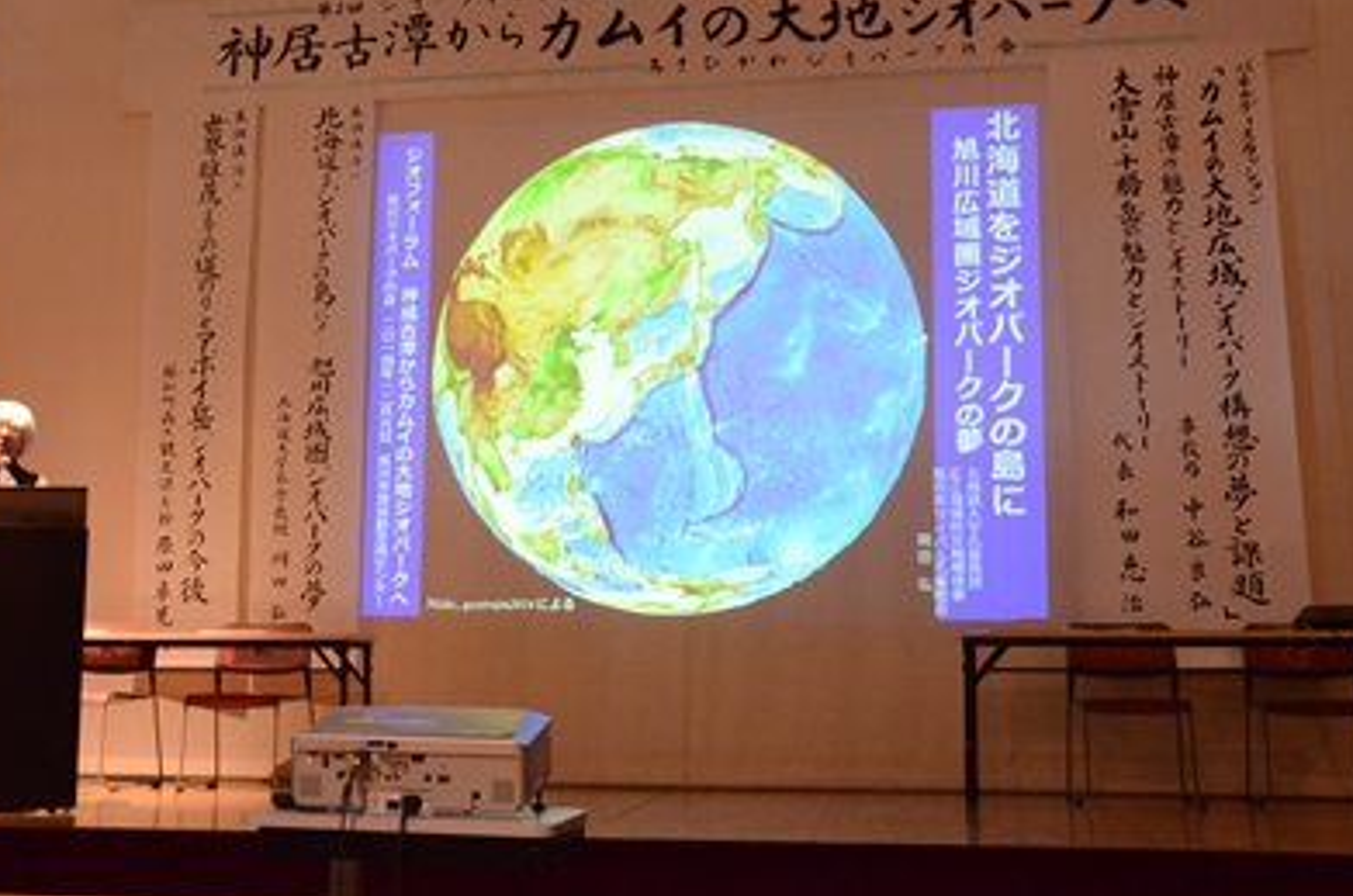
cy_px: 372
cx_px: 547
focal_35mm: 46
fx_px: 1725
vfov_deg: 29.1
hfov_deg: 42.6
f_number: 6.3
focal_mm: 24
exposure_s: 1/50
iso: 4000
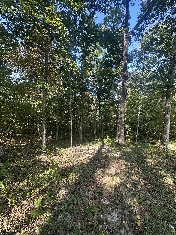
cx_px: 88
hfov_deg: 85.7
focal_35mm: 14
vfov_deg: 102.1
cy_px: 118
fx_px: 95
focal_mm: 2.22
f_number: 2.2
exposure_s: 1/99
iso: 50
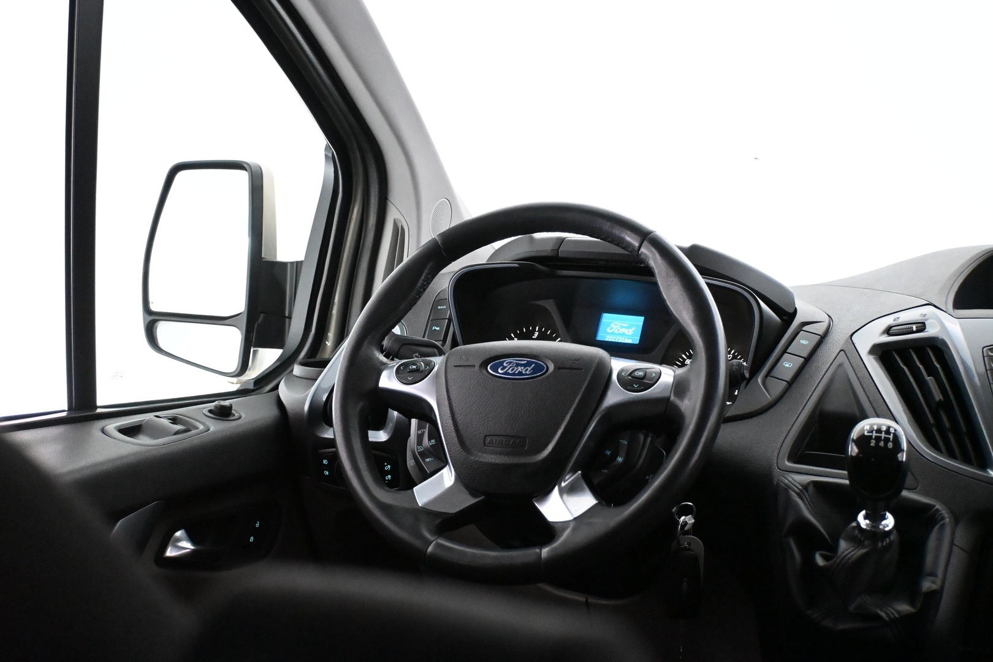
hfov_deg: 51.3
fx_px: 1034
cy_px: 331
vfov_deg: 35.5
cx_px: 496
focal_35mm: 38
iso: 9000
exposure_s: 1/60
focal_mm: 25
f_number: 4.2
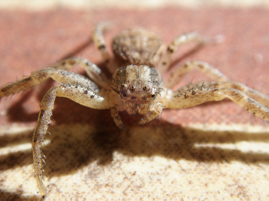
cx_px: 134
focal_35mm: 100
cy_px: 100
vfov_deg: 14.8
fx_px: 777
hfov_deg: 19.6
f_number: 6.3
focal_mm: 18
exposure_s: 1/250
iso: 160
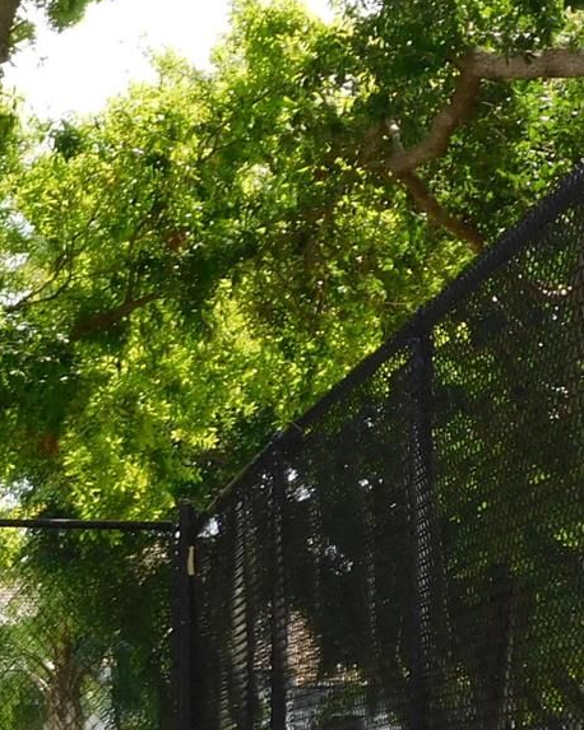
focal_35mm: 157
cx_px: -451
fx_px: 3394
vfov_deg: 12.2
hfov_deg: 9.4
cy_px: 708
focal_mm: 8
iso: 125
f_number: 3.7
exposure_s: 1/320
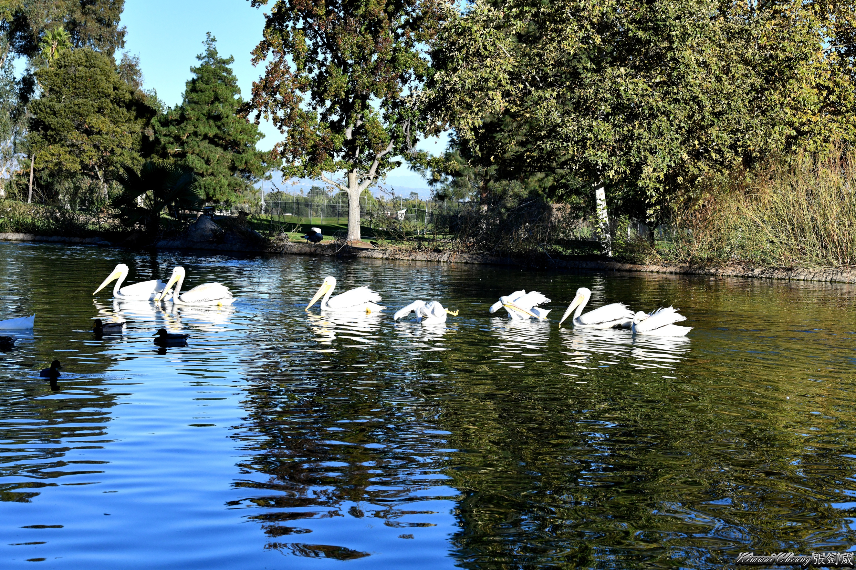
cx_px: 428
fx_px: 1664
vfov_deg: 19.5
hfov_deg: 28.8
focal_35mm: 70
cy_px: 285
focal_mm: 70
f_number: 14
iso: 1250
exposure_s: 1/1000
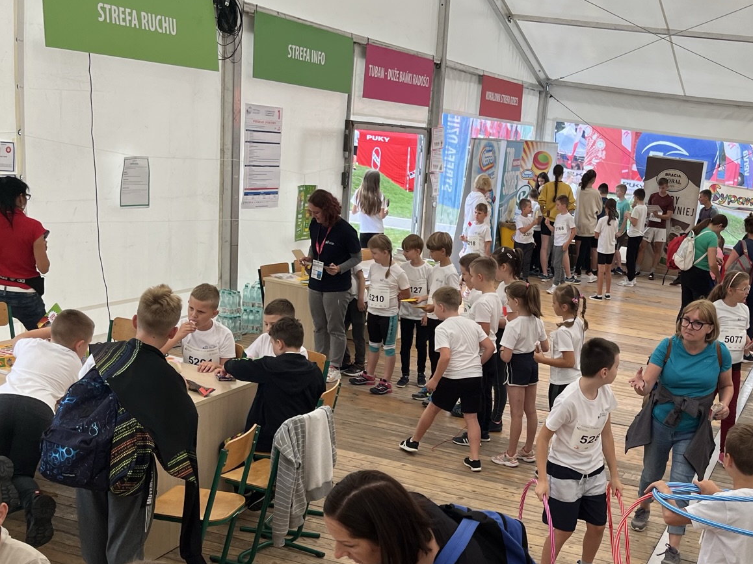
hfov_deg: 40.5
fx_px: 1000
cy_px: 429
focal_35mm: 46
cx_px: 530
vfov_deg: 30.9
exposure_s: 1/463
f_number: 1.6
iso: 50
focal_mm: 5.1
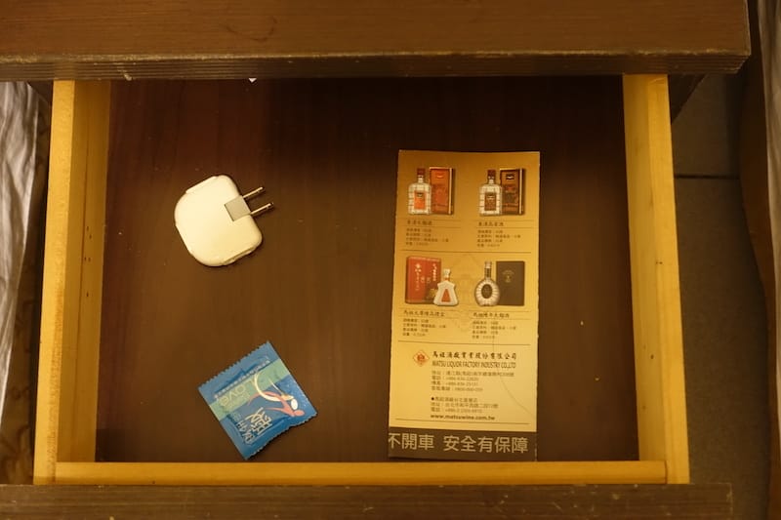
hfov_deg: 35.6
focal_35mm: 56
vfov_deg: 24.2
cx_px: 390
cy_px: 260
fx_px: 1215
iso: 800
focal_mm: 20.43
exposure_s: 1/10
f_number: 2.8
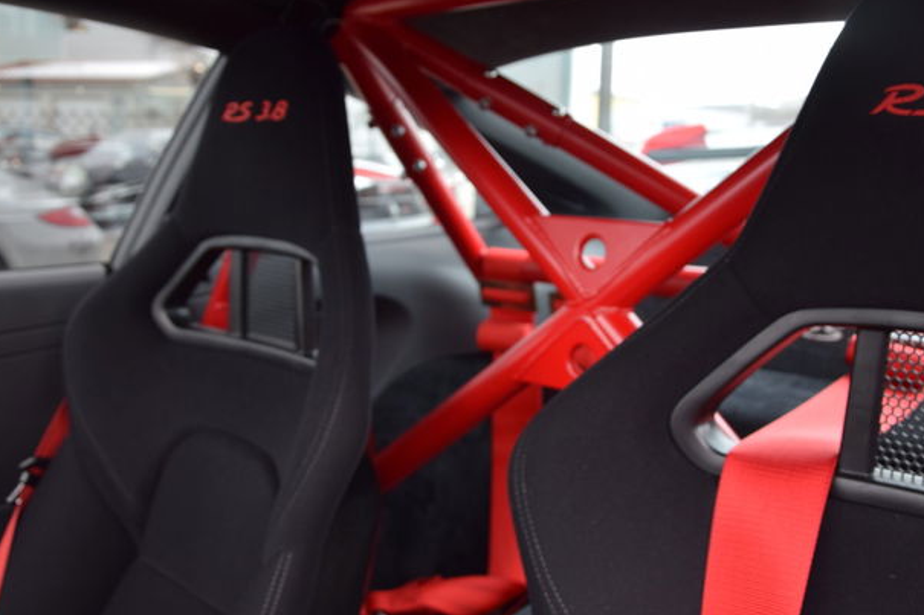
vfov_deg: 20.4
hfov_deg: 30.2
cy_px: 275
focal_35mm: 67
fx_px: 1710
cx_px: 551
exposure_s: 1/160
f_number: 6.3
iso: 400
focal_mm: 35
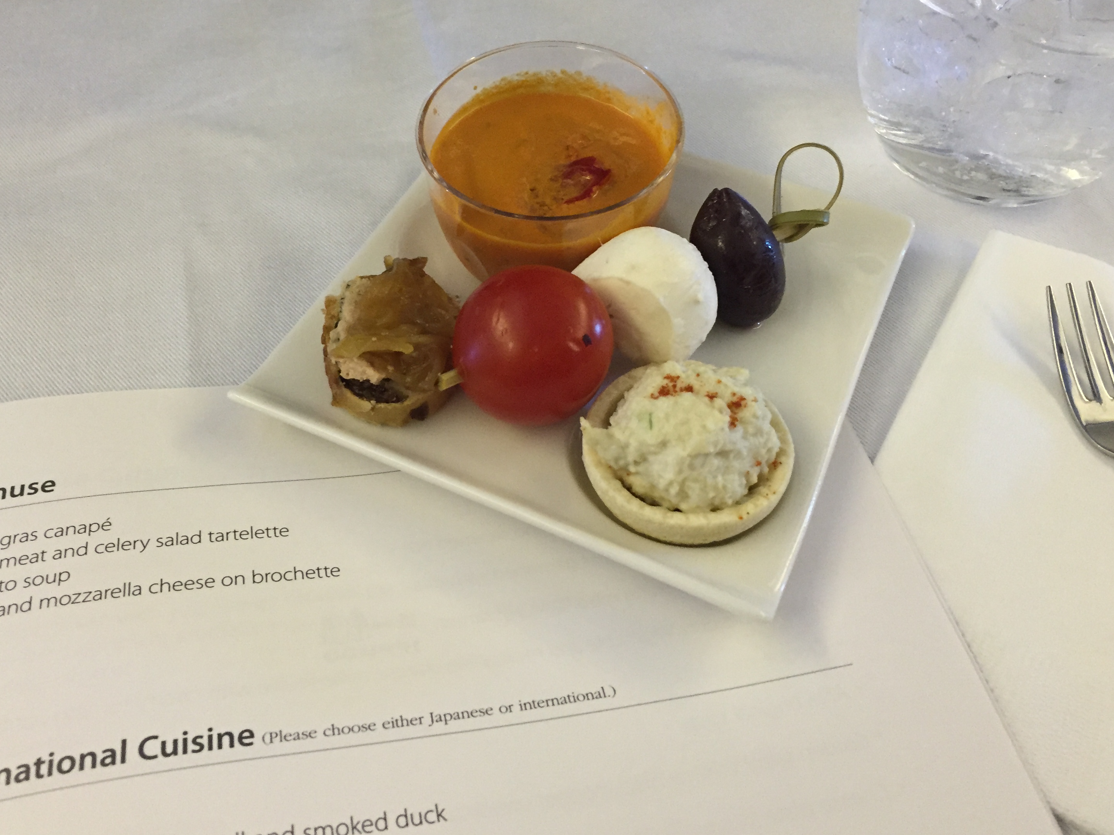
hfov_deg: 55.3
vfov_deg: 42.9
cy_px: 382
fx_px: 1062
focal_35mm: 33
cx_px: 508
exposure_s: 1/30
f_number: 2.2
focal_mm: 4.15
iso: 160
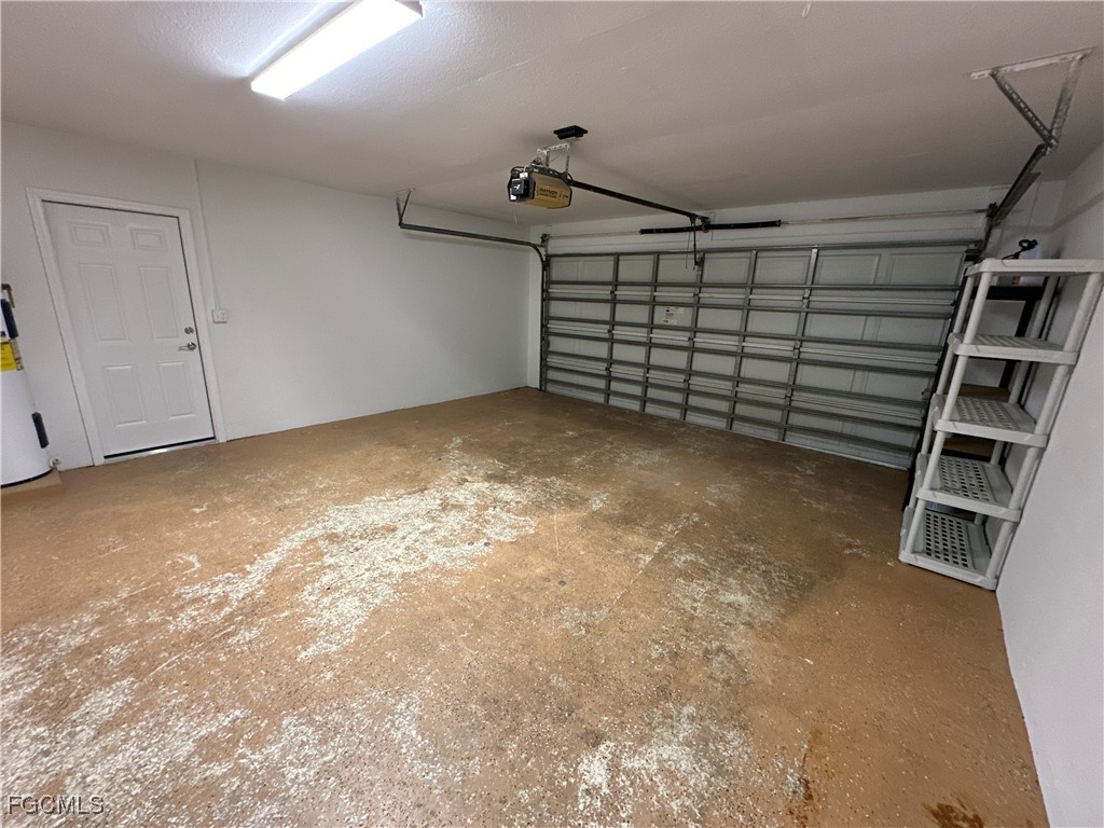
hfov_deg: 102.1
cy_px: 414
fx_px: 446
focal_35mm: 14
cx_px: 552
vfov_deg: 85.7
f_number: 2.2
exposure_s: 1/60
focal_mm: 2.22
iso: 400
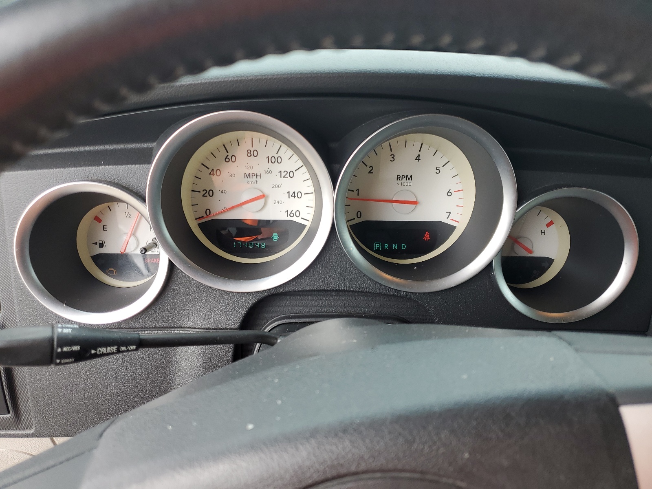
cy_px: 244
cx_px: 326
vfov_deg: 53.1
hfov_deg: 67.3
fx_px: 490
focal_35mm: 26
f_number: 1.5
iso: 50
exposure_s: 1/217
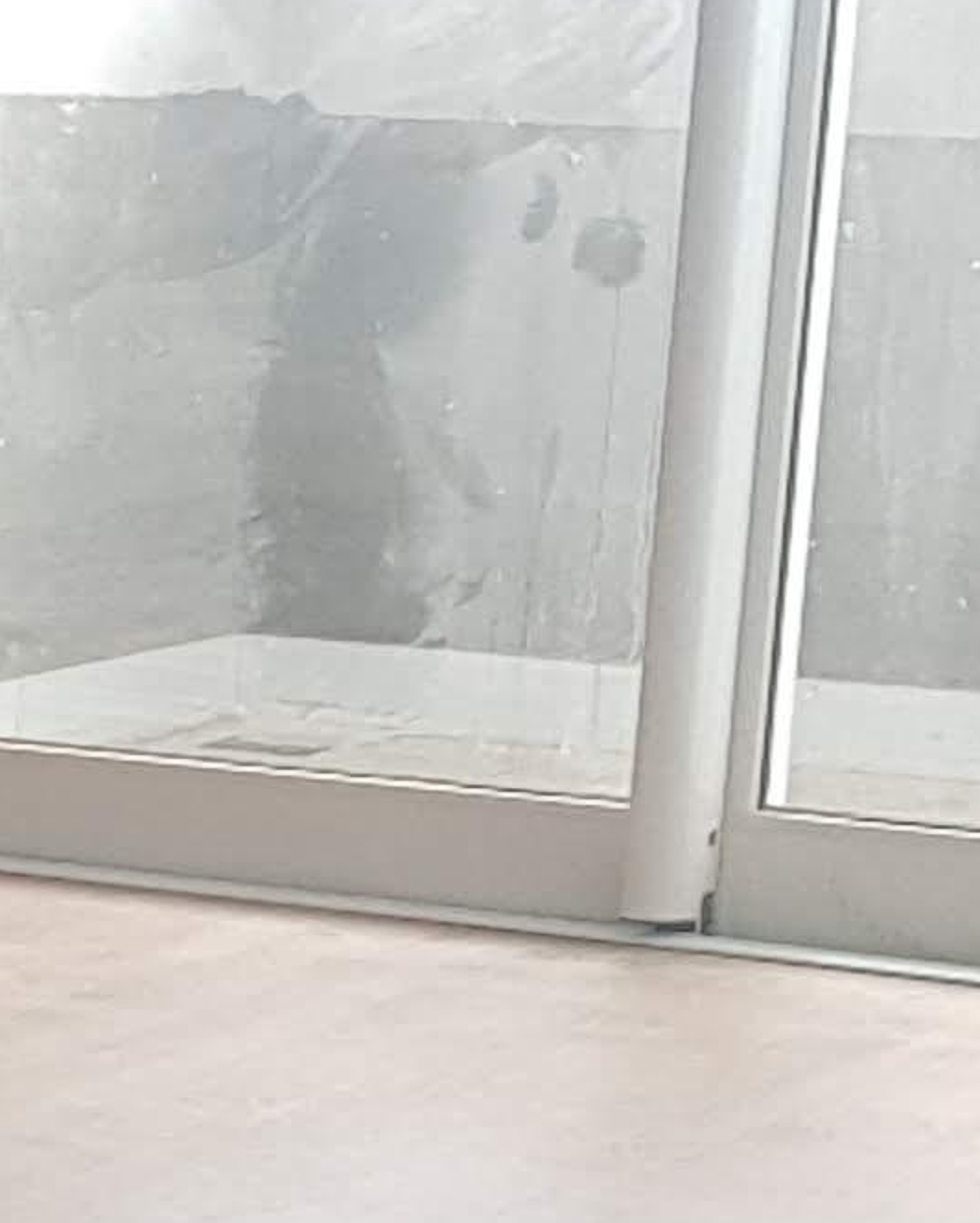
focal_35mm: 154
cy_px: 1171
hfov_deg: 8.4
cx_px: -2008
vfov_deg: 12.4
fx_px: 5578
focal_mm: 4.2
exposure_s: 1/100
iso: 80
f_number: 1.7
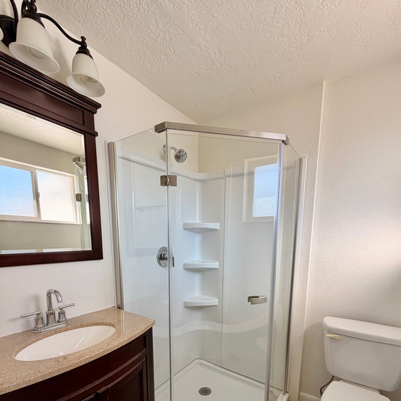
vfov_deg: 80.6
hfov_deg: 84.0
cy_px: 273
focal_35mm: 17
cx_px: 204
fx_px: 223
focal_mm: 2.22
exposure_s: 1/121
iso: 80
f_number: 2.2
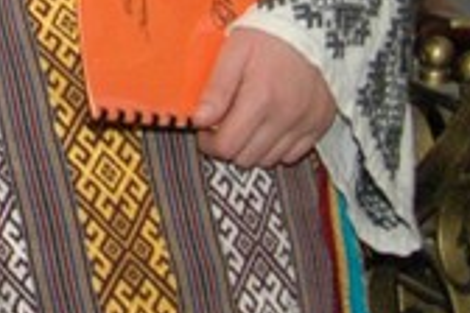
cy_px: -637
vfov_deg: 4.4
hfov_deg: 6.3
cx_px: -920
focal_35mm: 300
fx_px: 3916
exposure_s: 1/60
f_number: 4
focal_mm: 28
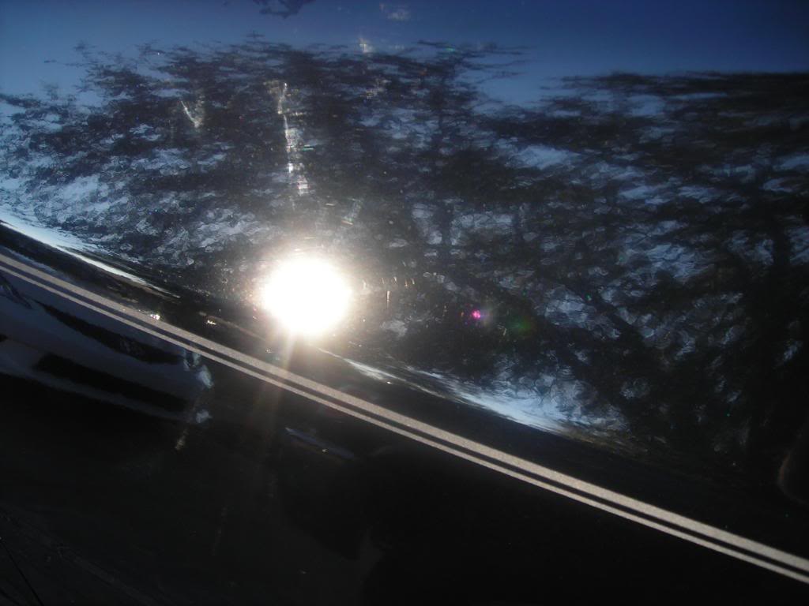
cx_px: 404
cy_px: 303
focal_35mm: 38
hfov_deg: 49.0
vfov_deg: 37.7
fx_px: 888
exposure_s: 1/73.2
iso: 50
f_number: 3.2
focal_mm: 6.3
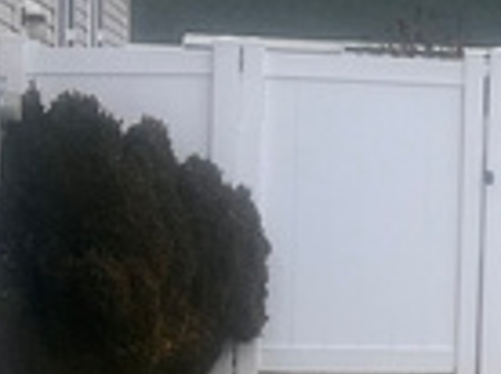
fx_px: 2788
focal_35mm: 193
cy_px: 276
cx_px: 1576
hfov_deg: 8.4
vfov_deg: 7.7
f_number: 1.5
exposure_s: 1/909
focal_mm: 5.7
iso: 50
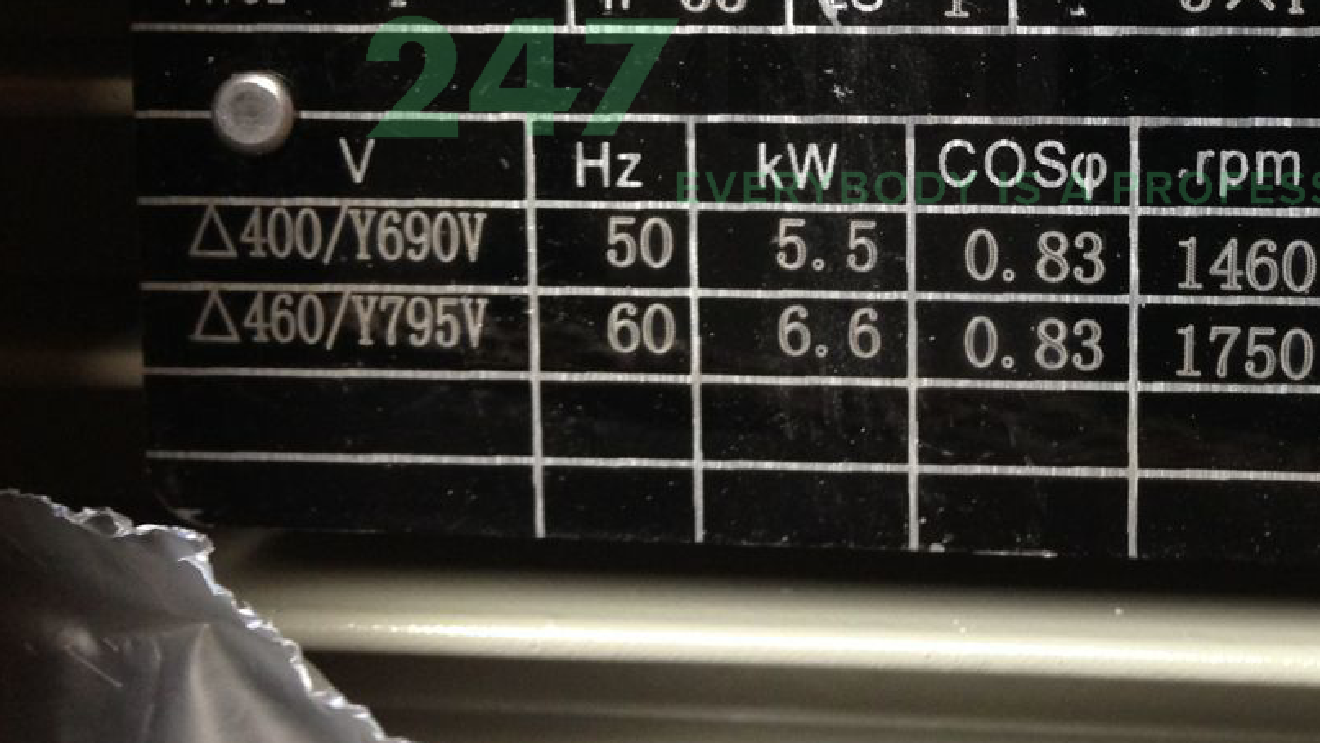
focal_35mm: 57
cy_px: 113
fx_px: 1995
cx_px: 990
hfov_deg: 35.8
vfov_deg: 20.8
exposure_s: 1/20
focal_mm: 4.12
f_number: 2.4
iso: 100
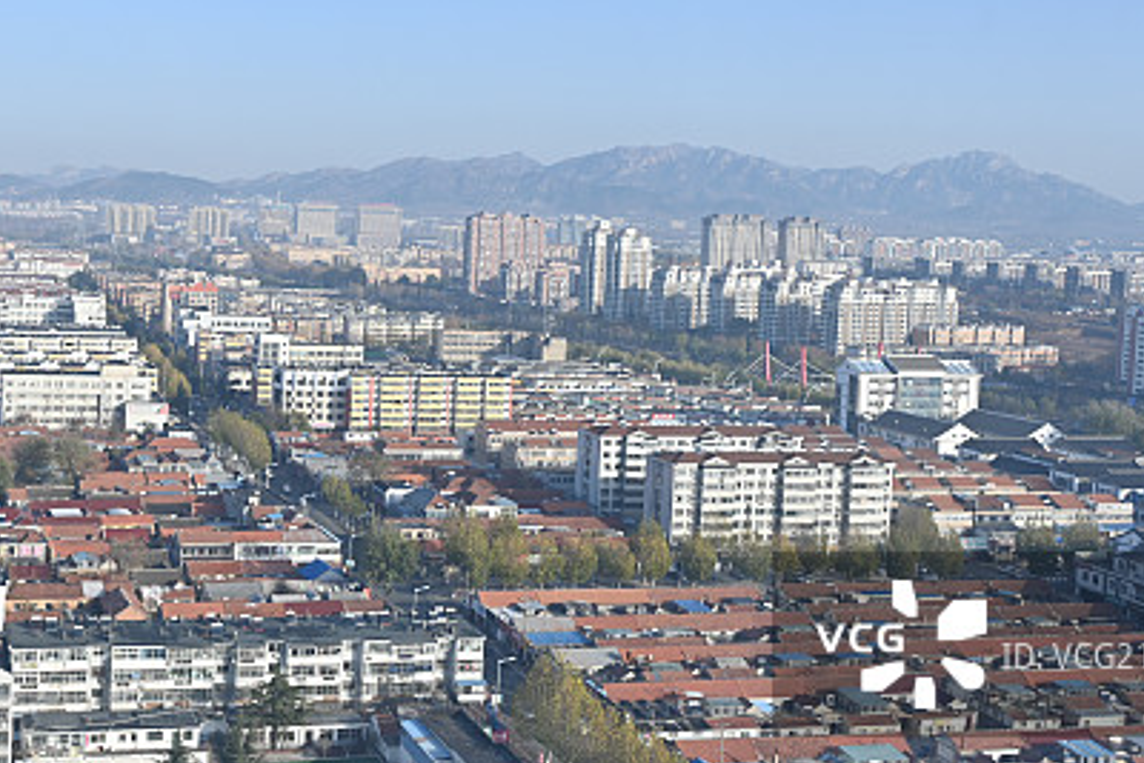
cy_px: 290
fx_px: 1526
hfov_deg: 39.8
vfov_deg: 28.0
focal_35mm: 48
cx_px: 266
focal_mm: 24
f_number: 8
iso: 64
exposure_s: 1/125
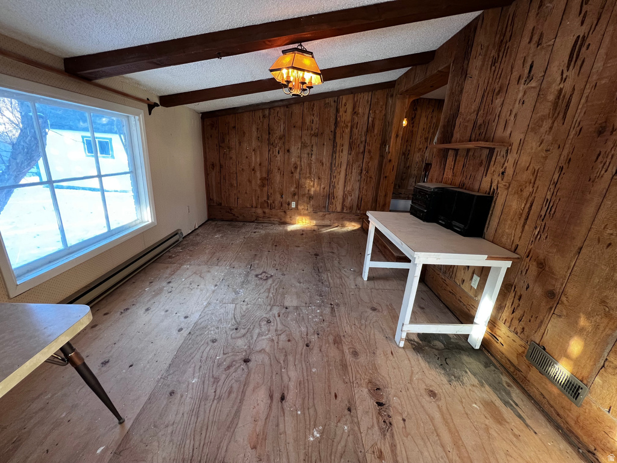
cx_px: 308
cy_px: 232
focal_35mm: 13
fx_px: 232
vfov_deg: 89.9
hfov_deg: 106.2
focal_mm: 1.57
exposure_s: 1/60
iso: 250
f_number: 1.8
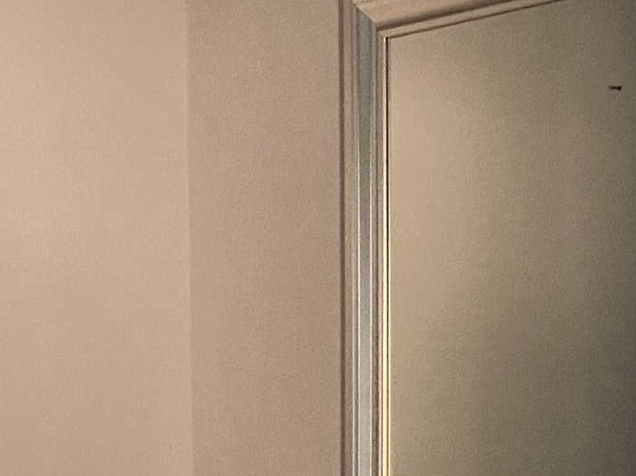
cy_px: 544
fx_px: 2130
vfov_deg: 12.5
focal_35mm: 116
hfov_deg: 17.0
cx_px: 404
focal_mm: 4.25
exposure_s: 1/30
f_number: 1.8
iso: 640
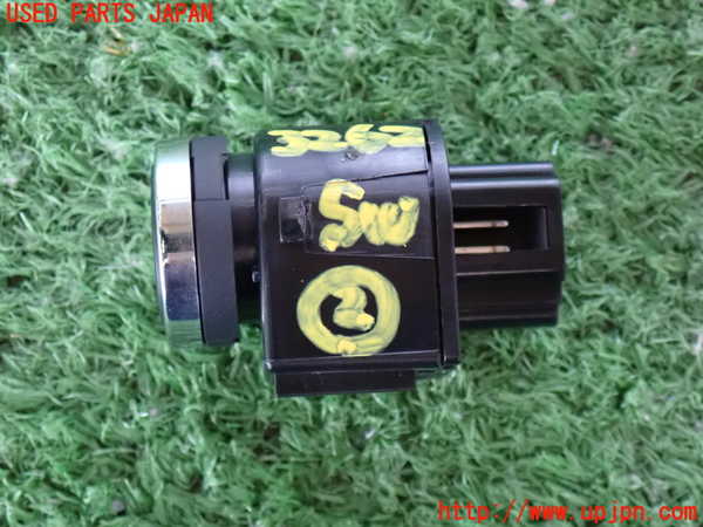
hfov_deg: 20.9
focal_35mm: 94
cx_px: 352
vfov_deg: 15.7
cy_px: 264
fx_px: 1909
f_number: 4.7
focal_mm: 16.79
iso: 1600
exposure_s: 1/25
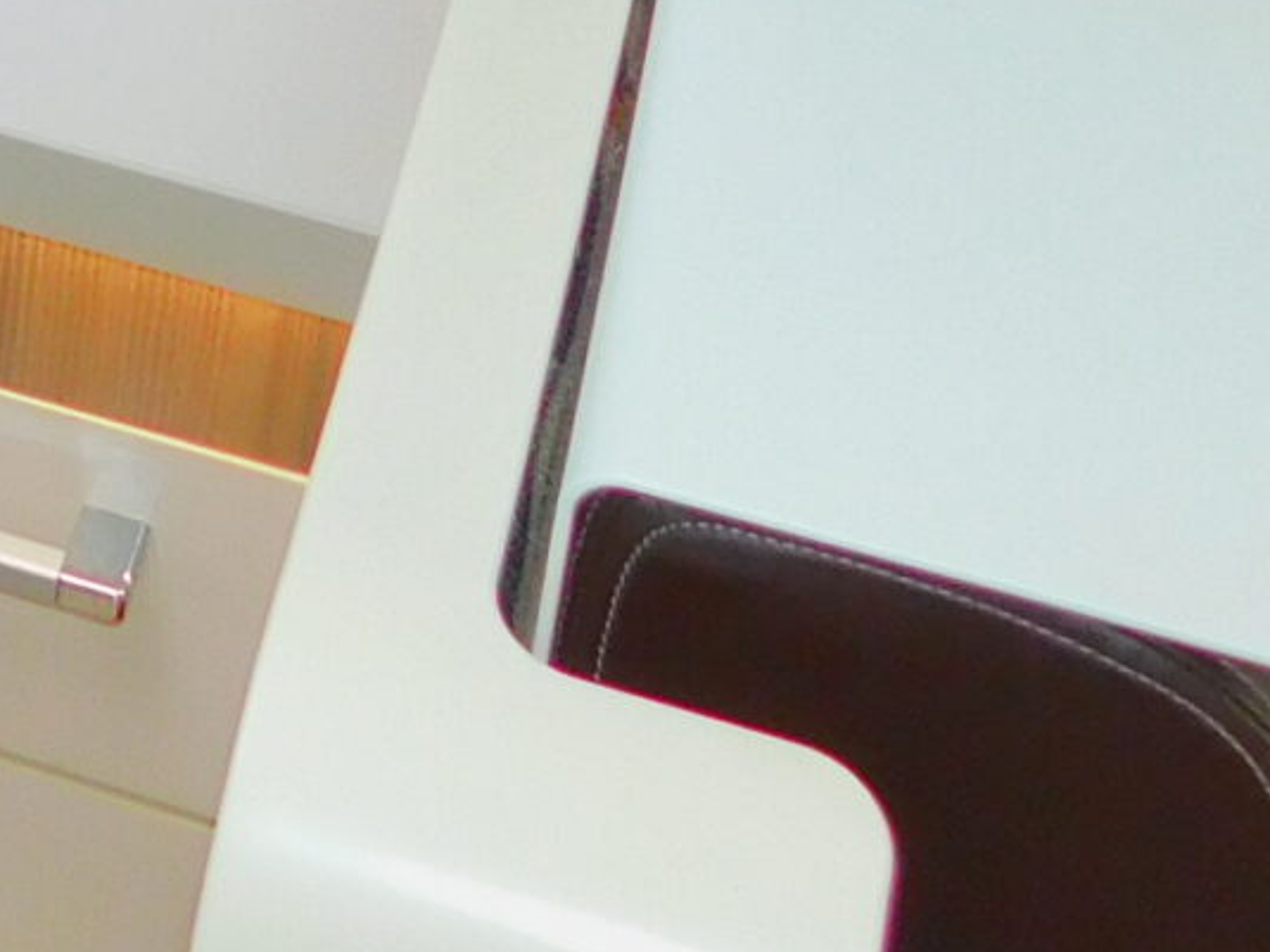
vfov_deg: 11.9
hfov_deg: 16.3
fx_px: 4035
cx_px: -667
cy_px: -1018
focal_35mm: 110
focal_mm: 4
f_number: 3
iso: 160
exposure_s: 1/30
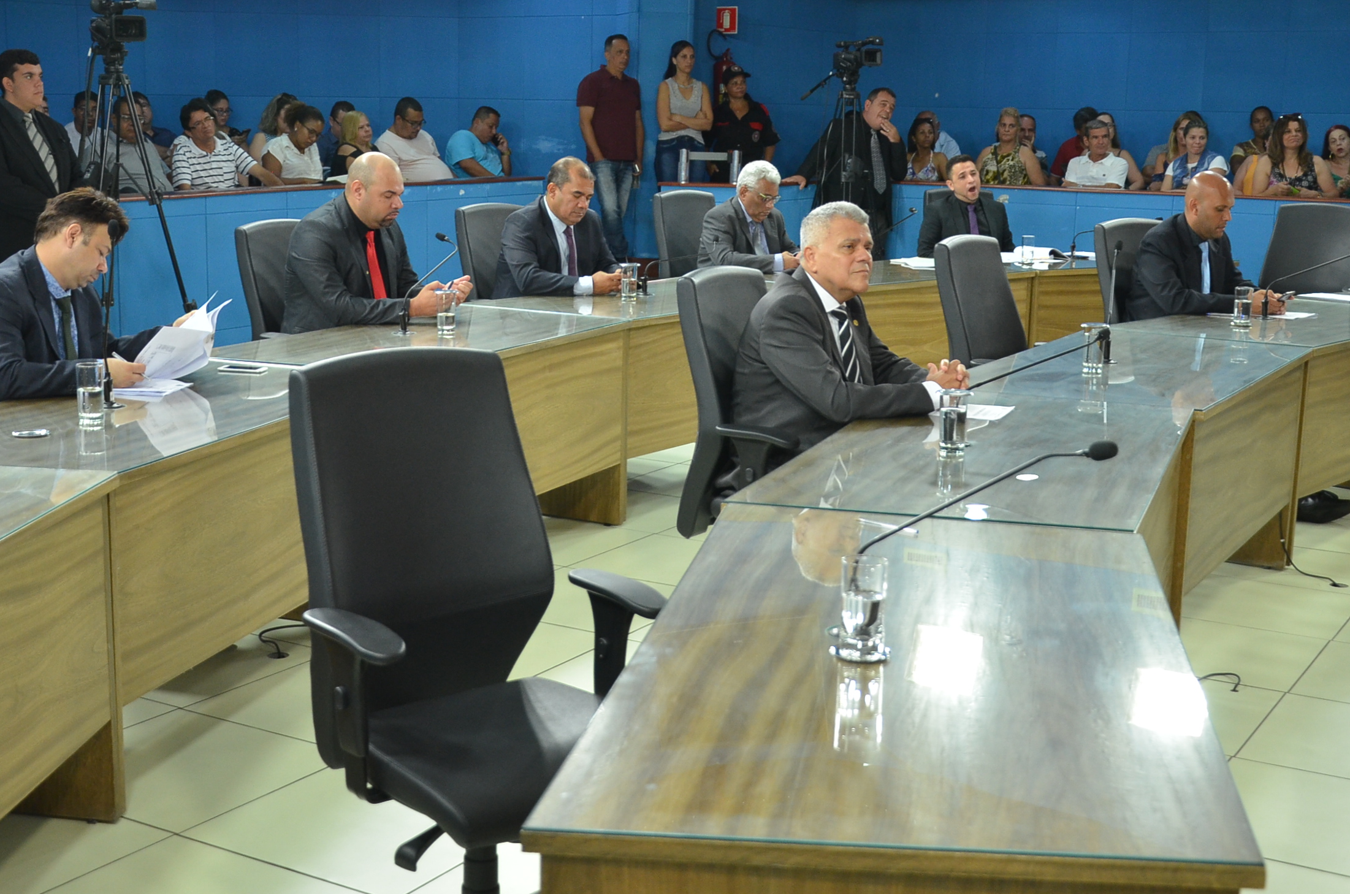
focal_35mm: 47
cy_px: 404
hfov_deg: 42.0
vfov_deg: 28.5
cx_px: 635
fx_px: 1759
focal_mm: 28
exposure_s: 1/60
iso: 1250
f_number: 4
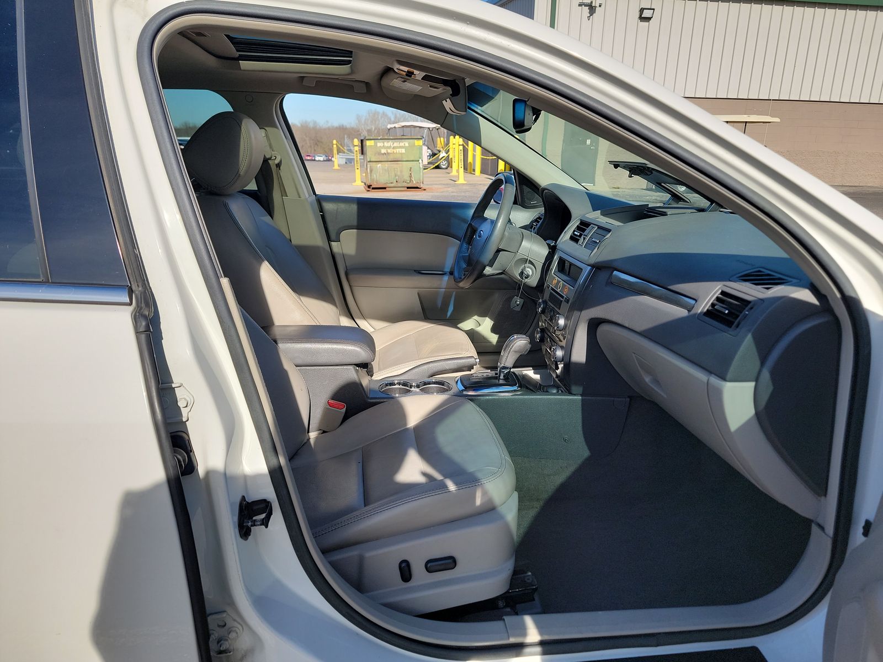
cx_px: 442
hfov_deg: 71.6
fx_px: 612
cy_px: 331
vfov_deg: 56.8
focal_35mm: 24
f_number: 1.8
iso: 50
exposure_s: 1/620
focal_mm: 6.7
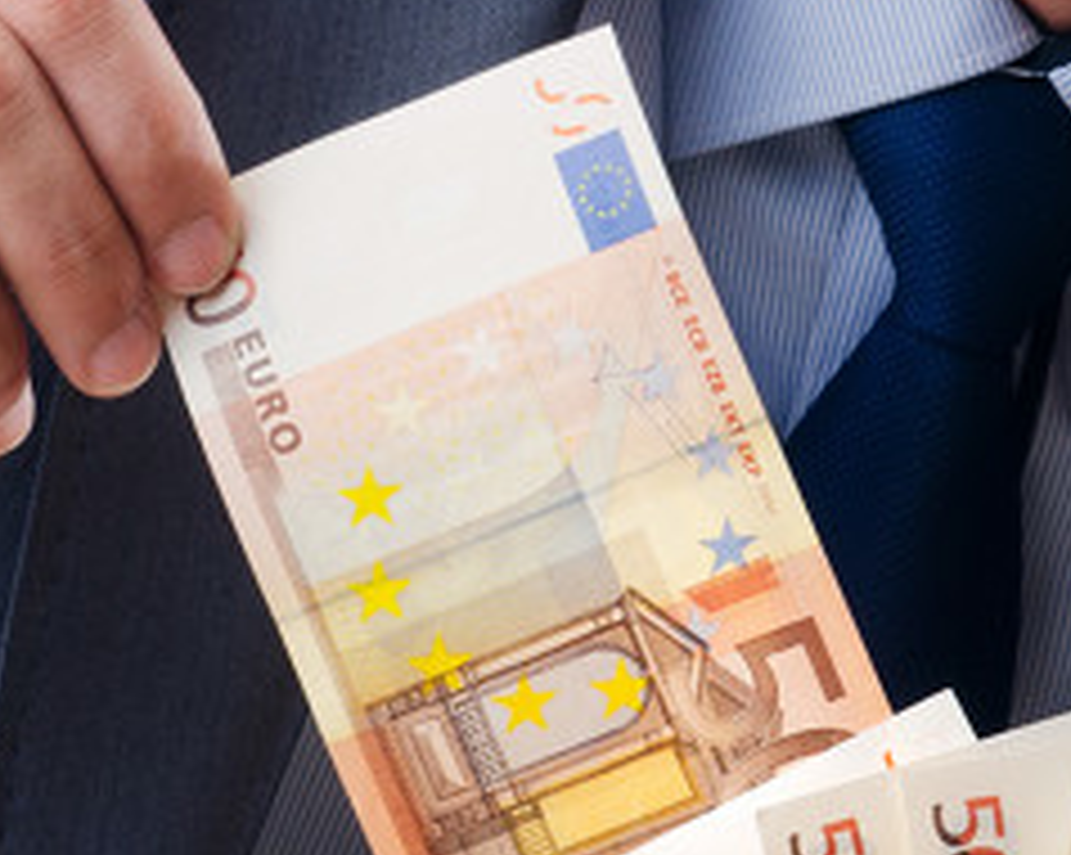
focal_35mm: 529
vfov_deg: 2.9
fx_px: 16754
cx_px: 518
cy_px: 40
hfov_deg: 3.7
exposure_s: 1/200
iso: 100
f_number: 9
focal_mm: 70
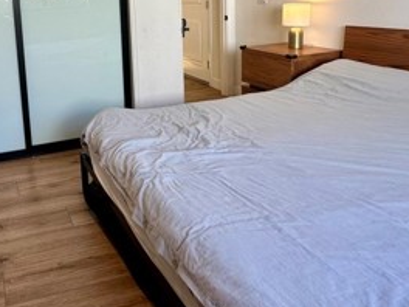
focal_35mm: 34
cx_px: 90
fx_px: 402
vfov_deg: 39.8
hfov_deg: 51.1
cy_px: 53
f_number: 2.2
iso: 80
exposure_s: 1/120
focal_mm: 2.22
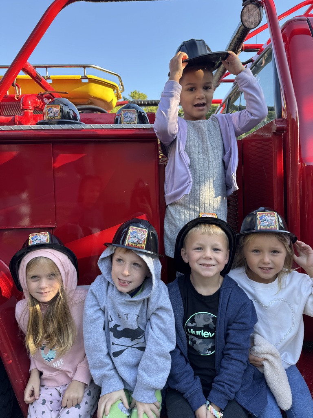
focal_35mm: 24
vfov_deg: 71.6
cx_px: 156
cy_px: 209
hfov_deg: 56.8
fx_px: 289
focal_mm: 6.76
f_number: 1.78
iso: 80
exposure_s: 1/264
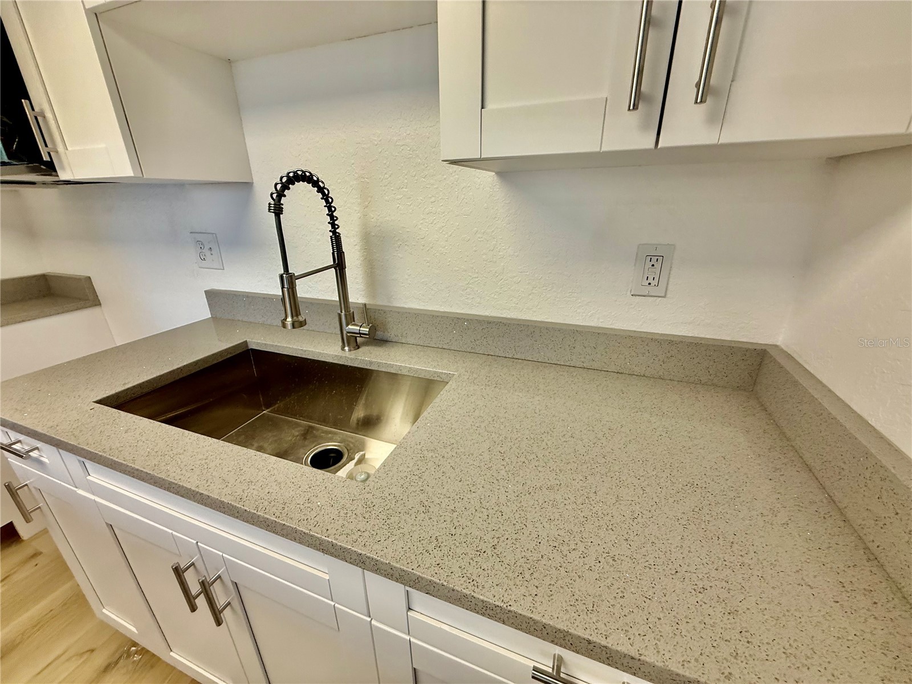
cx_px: 456
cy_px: 342
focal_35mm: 14
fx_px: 369
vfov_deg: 85.7
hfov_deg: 102.1
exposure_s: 1/120
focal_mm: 2.22
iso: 125
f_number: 2.2
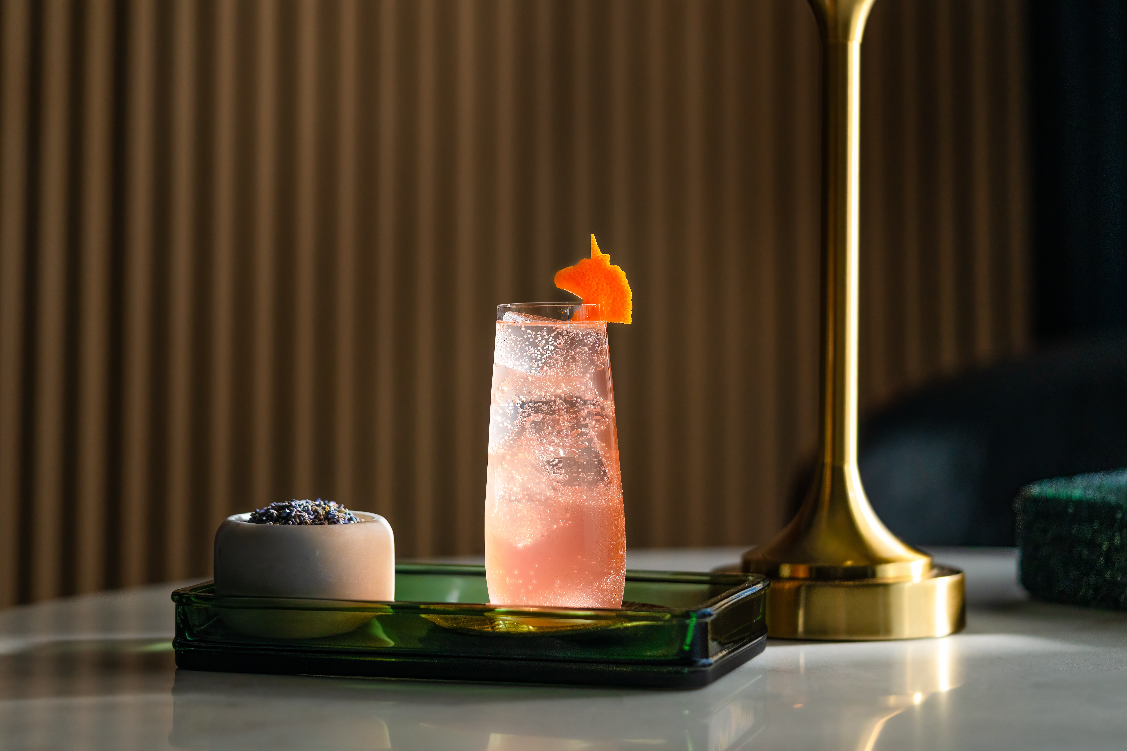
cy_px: 376
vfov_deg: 15.2
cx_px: 564
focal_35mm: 90
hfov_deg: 22.6
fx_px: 2818
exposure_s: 1/200
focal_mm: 90
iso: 1600
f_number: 2.8
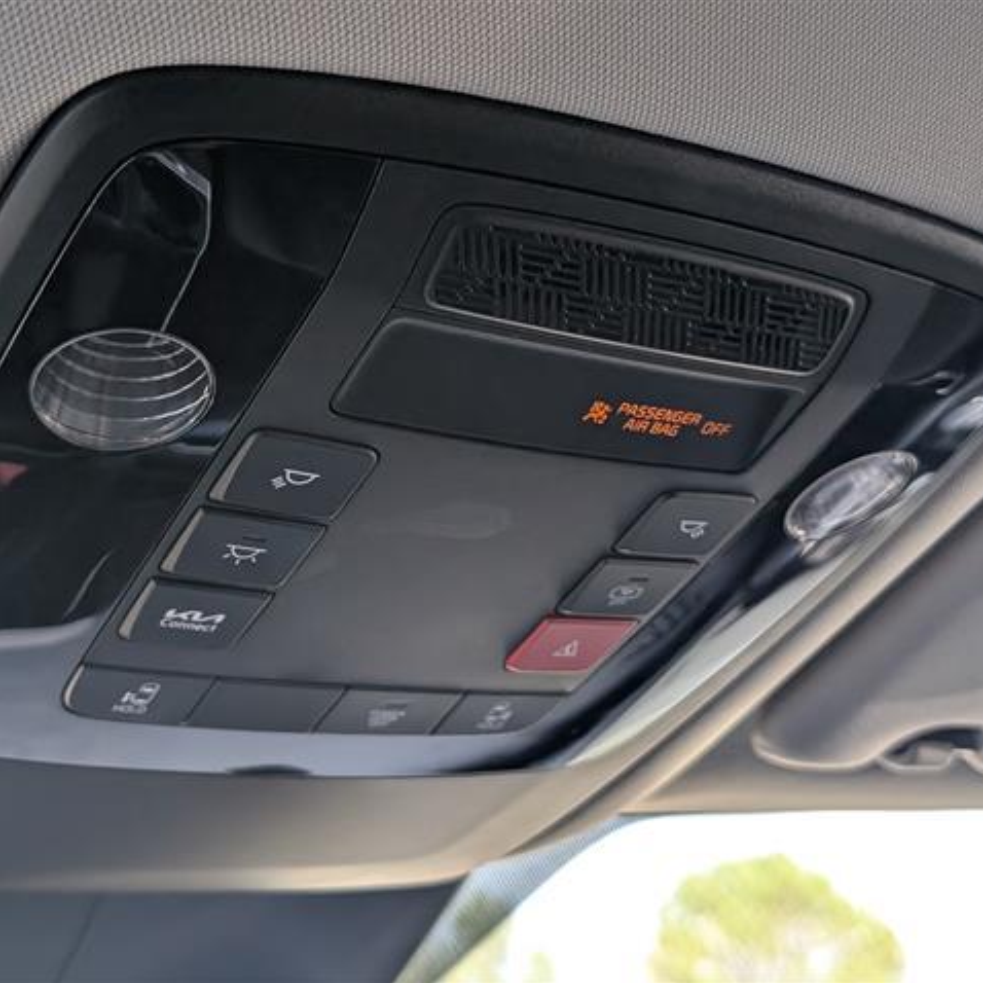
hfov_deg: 29.6
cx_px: 489
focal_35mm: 58
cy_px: 492
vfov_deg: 29.6
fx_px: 1863
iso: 200
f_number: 1.68
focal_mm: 6.9
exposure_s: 1/833
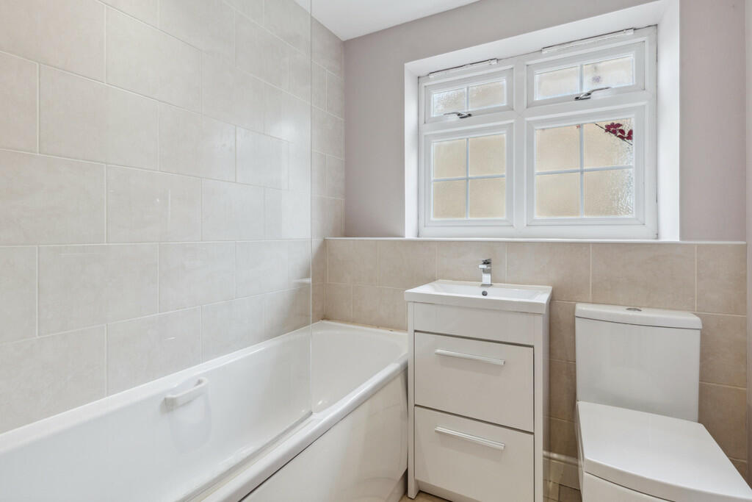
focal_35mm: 17
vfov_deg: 70.5
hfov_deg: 93.3
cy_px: 251
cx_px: 376
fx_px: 355
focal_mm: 17
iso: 800
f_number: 6.3
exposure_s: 1/25
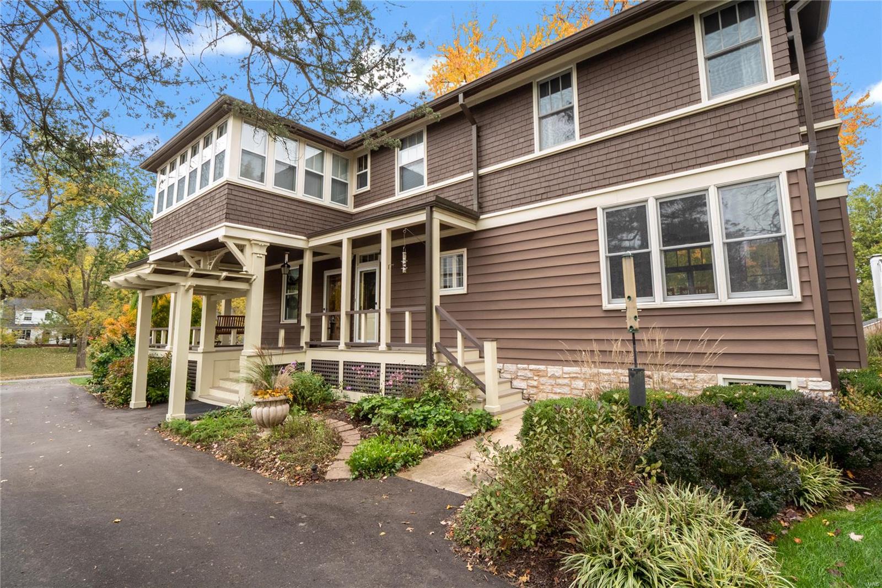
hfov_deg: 96.7
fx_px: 392
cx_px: 441
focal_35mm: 16
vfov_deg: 73.7
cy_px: 294
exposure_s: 1/20
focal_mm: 8
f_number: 10
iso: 400
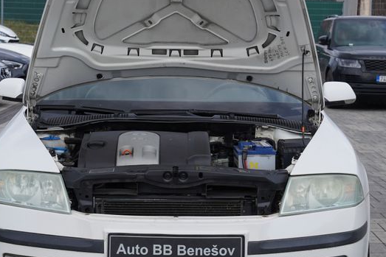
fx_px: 1008
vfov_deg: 14.6
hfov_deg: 21.7
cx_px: 179
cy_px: 130
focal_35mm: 94
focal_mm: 48
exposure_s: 1/320
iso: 100
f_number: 7.1
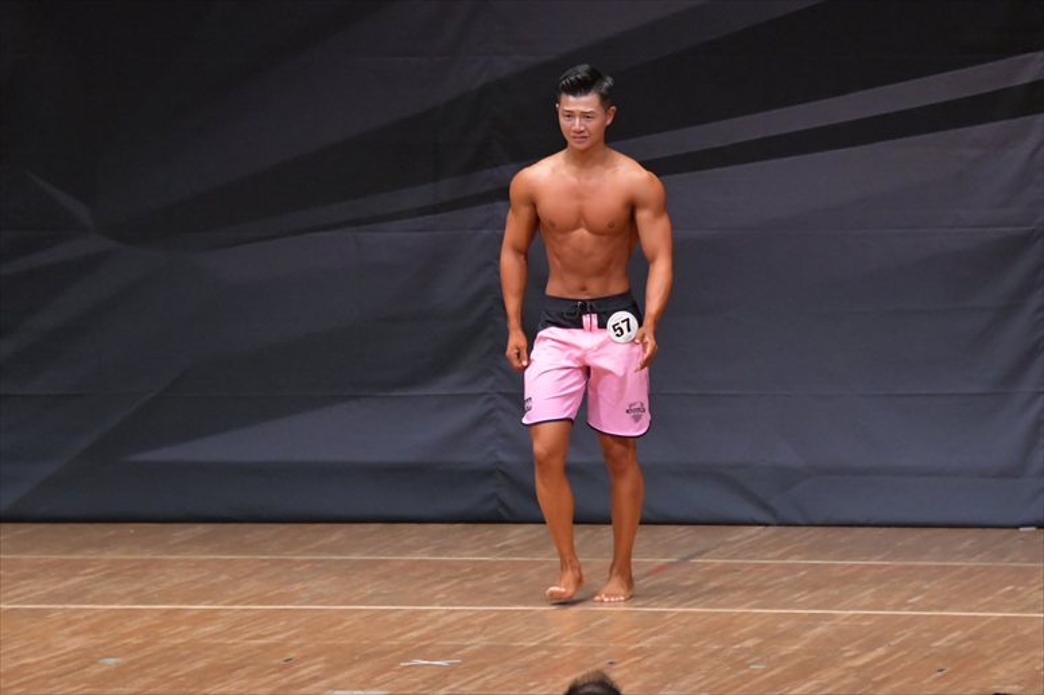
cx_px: 522
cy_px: 348
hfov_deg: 7.6
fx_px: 7826
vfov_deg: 5.1
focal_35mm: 270
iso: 6400
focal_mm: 180
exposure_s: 1/400
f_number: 5.6
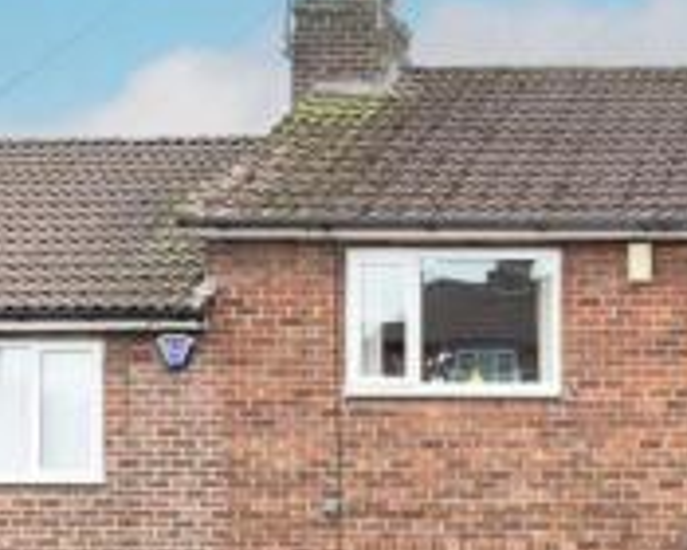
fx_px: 1586
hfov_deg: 23.4
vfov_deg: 18.8
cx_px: 685
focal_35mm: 78
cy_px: 615
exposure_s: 1/2000
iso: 100
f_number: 1.8
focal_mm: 6.76
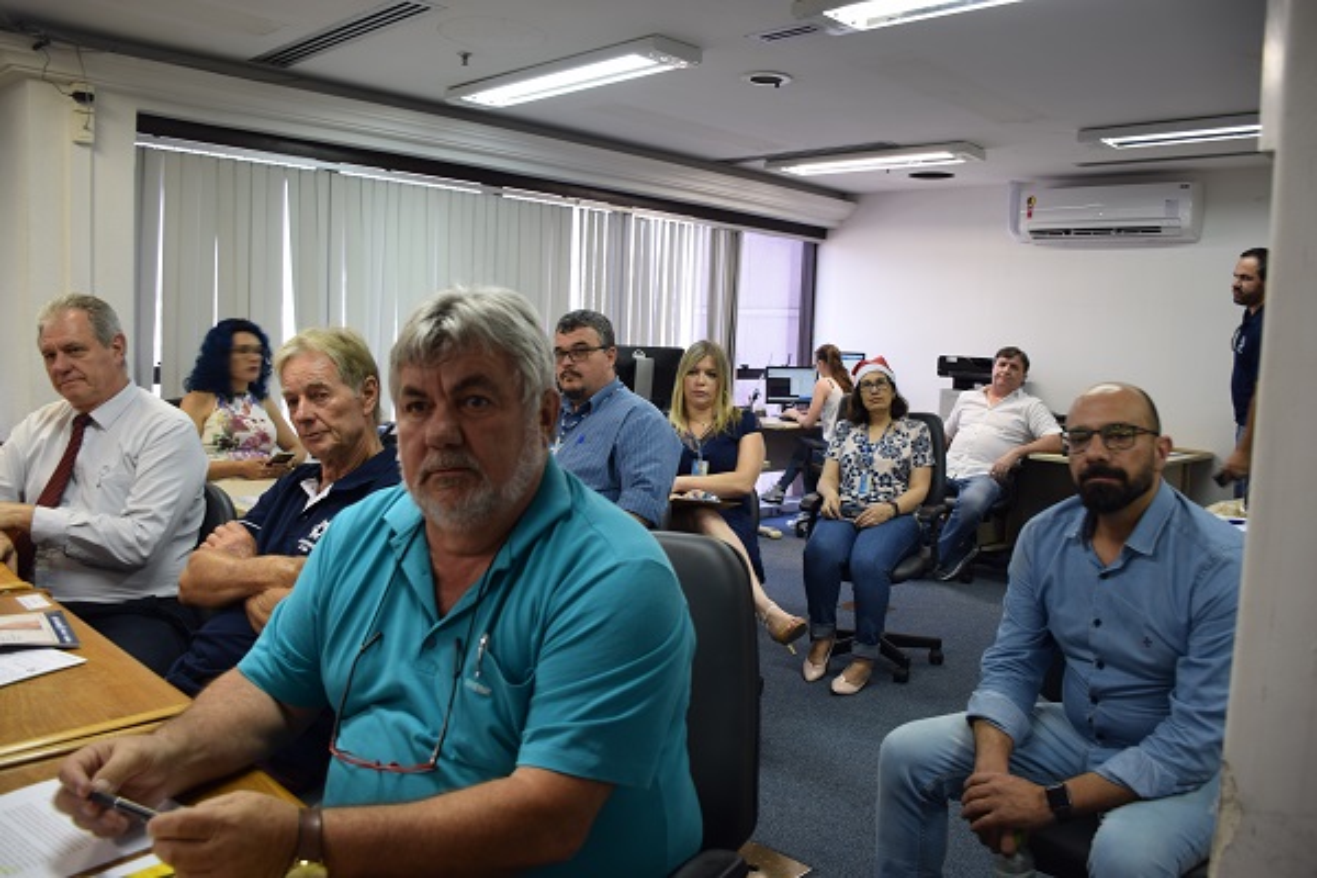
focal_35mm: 27
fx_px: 988
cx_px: 658
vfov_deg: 47.9
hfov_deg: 67.4
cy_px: 439
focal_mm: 18
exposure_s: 1/13
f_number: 4
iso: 100
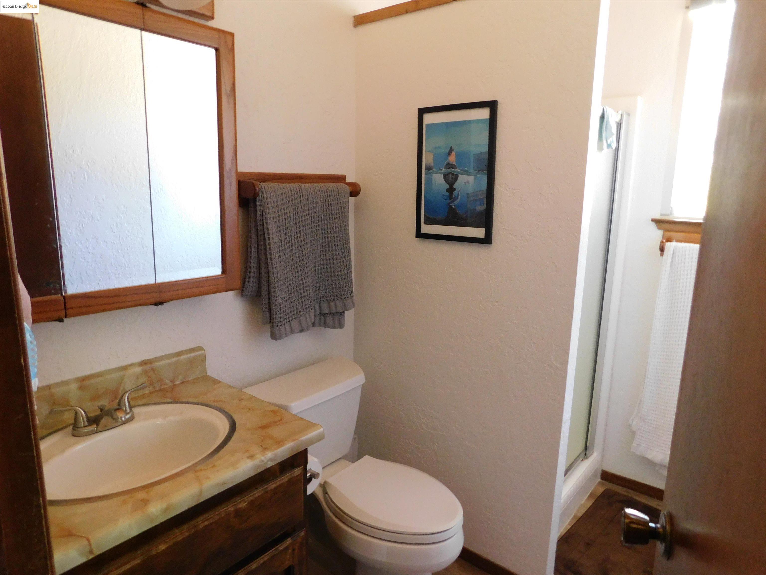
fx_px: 509
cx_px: 383
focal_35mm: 23
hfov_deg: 73.9
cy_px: 288
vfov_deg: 58.9
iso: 400
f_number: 3
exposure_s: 1/15
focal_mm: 4
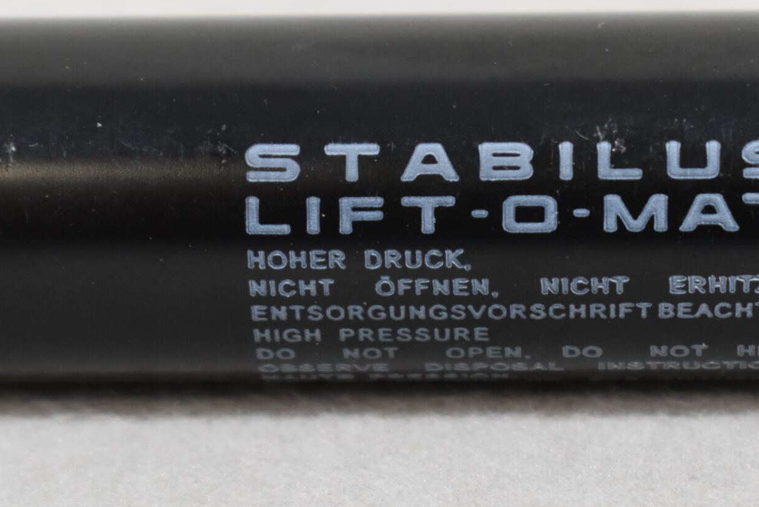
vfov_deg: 8.0
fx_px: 3627
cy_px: 298
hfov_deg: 11.9
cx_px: 556
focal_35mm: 172
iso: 800
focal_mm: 55
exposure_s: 1/60
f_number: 5.6
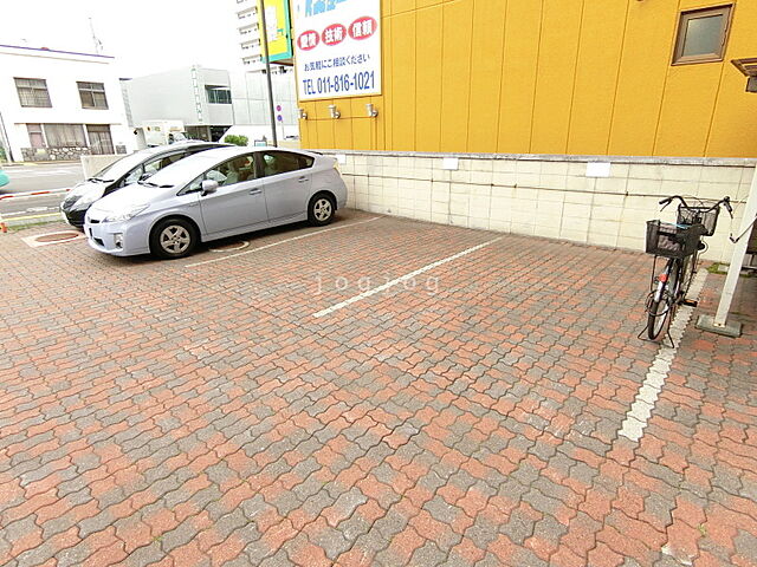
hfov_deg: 84.7
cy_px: 284
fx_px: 416
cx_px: 378
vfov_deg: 68.7
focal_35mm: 19
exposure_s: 1/1000
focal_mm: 4.06
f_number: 2.7
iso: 500
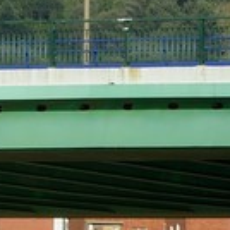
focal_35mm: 1213
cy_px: 712
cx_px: -932
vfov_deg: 1.4
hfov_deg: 1.4
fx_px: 9118
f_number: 11
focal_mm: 120
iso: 200
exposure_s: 1/200
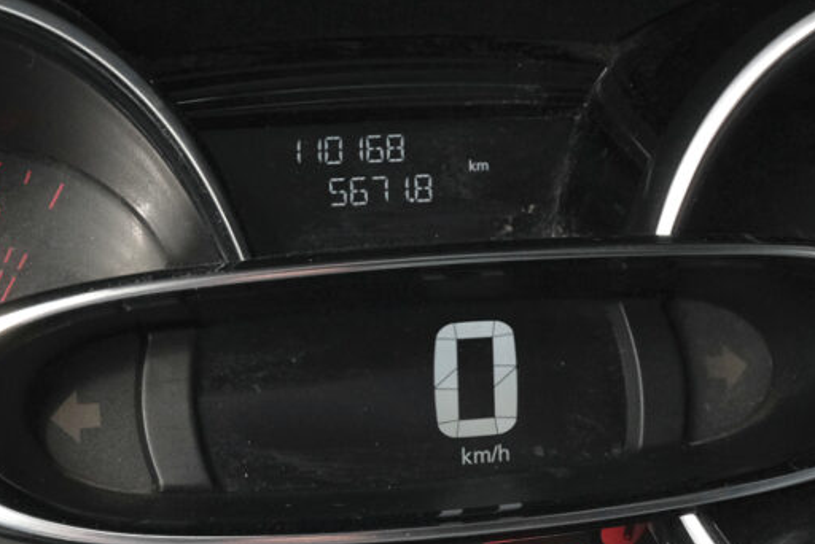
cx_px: 388
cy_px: 348
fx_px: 1676
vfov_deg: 18.4
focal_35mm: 74
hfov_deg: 27.3
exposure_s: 1/125
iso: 2000
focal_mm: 24.9
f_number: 9
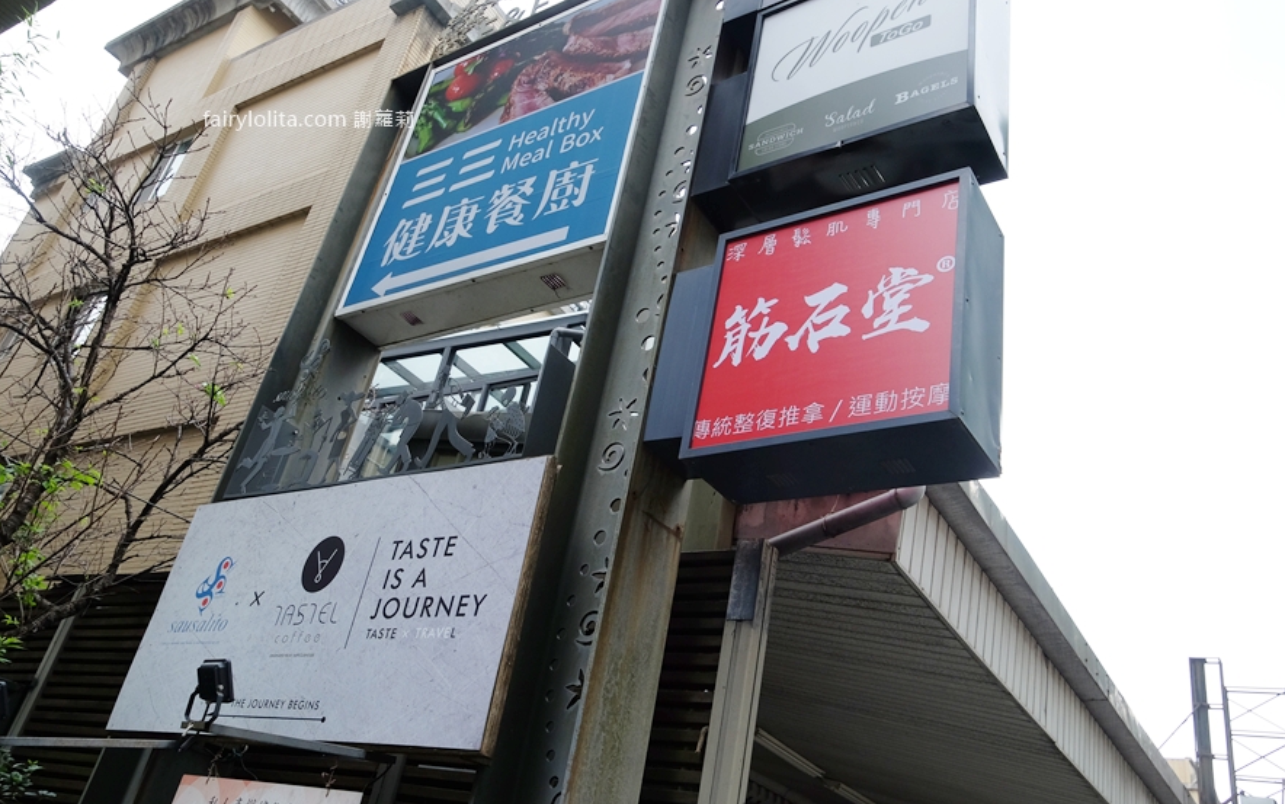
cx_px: 638
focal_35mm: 28
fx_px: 981
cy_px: 391
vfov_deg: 44.6
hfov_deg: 66.5
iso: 400
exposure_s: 1/450
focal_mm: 18
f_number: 4
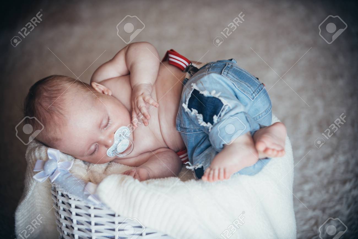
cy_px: 120
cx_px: 179
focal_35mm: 116
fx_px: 1154
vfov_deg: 11.8
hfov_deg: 17.6
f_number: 3.2
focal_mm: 116
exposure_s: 1/125
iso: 125
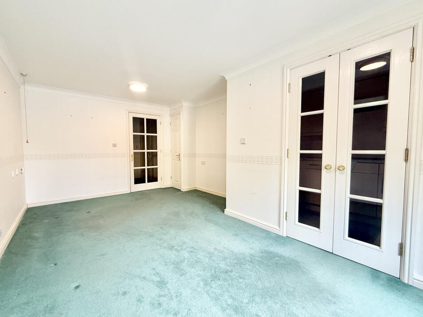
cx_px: 199
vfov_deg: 81.7
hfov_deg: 98.1
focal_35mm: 15
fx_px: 183
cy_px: 160
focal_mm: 2.22
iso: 250
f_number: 2.2
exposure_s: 1/99
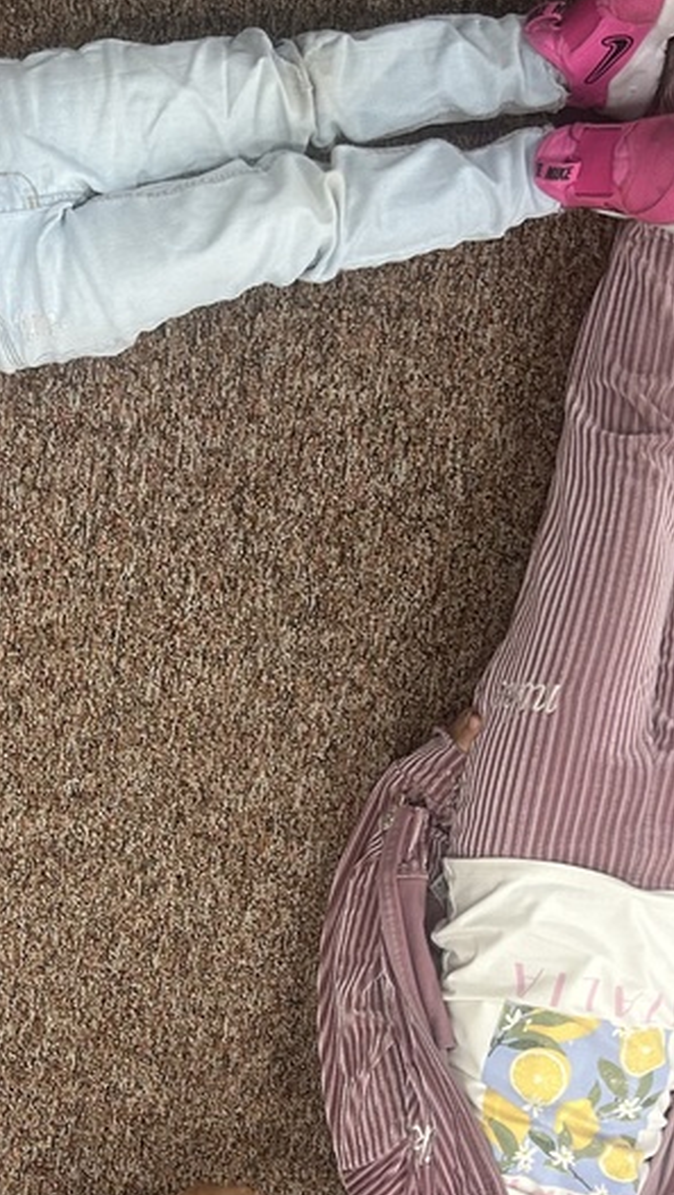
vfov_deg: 37.1
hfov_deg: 21.3
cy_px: 862
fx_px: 1745
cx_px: 57
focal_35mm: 55
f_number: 1.5
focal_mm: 5.7
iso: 125
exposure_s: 1/86
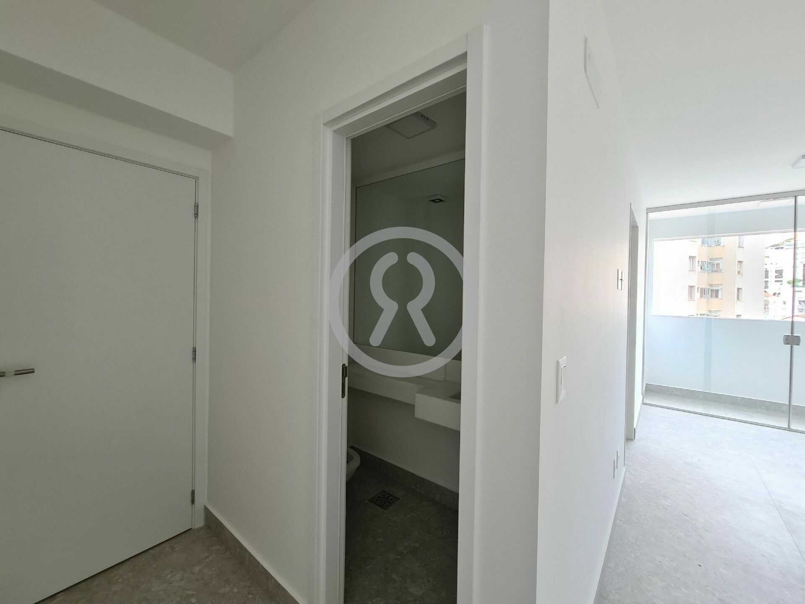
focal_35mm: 13
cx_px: 402
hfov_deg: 106.2
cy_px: 302
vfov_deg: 89.9
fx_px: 302
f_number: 2.2
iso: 80
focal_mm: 2.2
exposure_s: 1/60
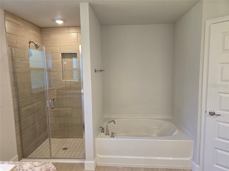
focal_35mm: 23
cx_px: 114
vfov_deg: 58.9
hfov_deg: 73.9
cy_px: 86
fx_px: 152
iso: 160
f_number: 1.7
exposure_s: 1/120
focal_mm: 6.3
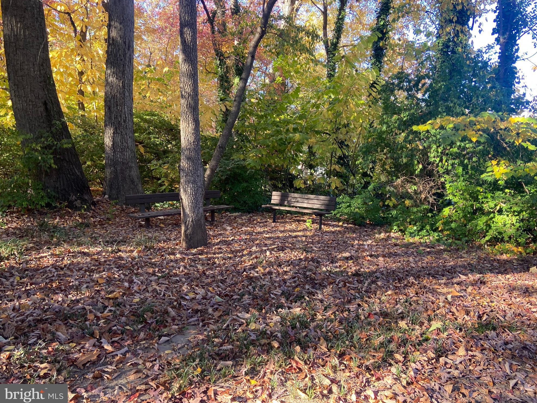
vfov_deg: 51.4
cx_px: 279
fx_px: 419
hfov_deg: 65.3
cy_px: 197
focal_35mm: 27
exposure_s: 1/121
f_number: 1.8
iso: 50
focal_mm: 4.25
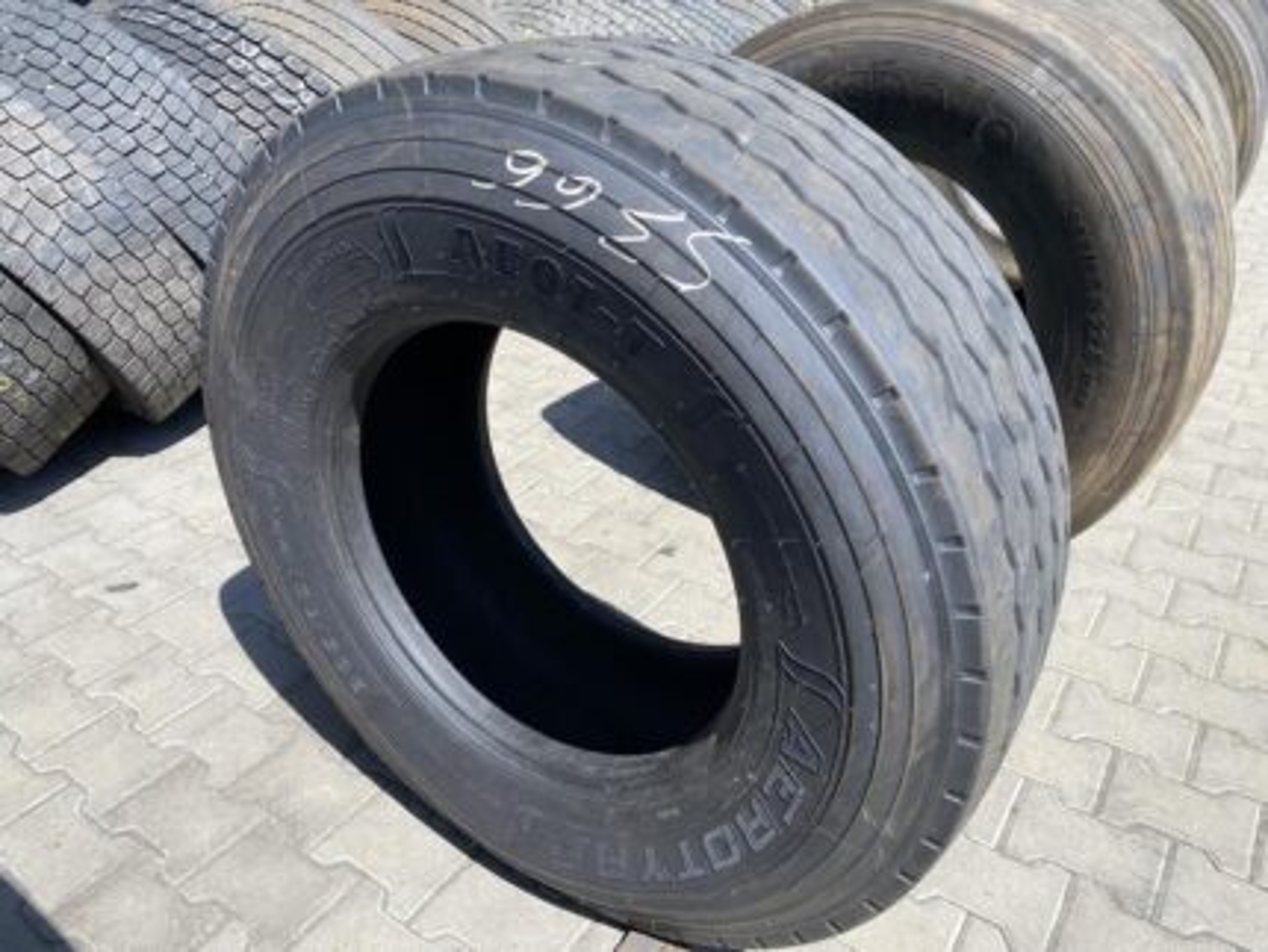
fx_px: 953
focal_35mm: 26
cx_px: 634
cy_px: 476
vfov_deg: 53.1
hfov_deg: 67.3
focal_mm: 4.25
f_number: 1.8
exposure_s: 1/1103
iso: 32
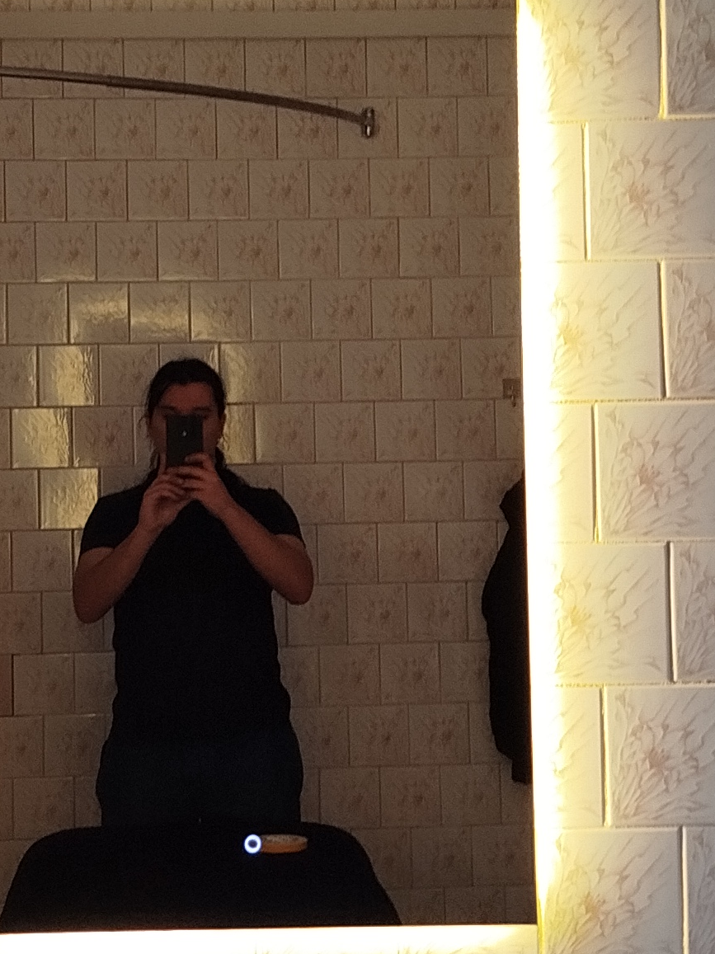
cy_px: 361
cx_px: 229
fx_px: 2287
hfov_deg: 17.7
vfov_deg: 23.5
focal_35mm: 83
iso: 125
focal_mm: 5.31
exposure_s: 1/33
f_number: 1.7
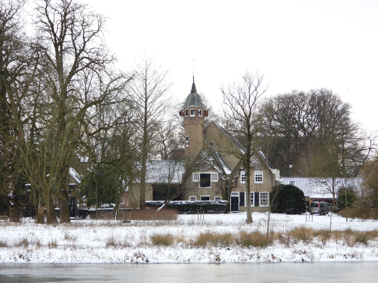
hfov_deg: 17.1
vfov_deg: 12.9
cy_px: 142
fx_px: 1256
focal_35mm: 115
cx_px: 189
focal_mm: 20.7
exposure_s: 1/320
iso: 100
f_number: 4
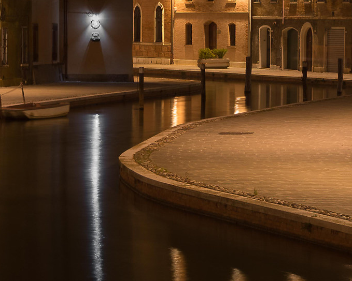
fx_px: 2208
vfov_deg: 7.3
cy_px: 137
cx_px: 28
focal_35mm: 212
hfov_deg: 9.1
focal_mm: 42.5
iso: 100
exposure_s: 15
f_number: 9
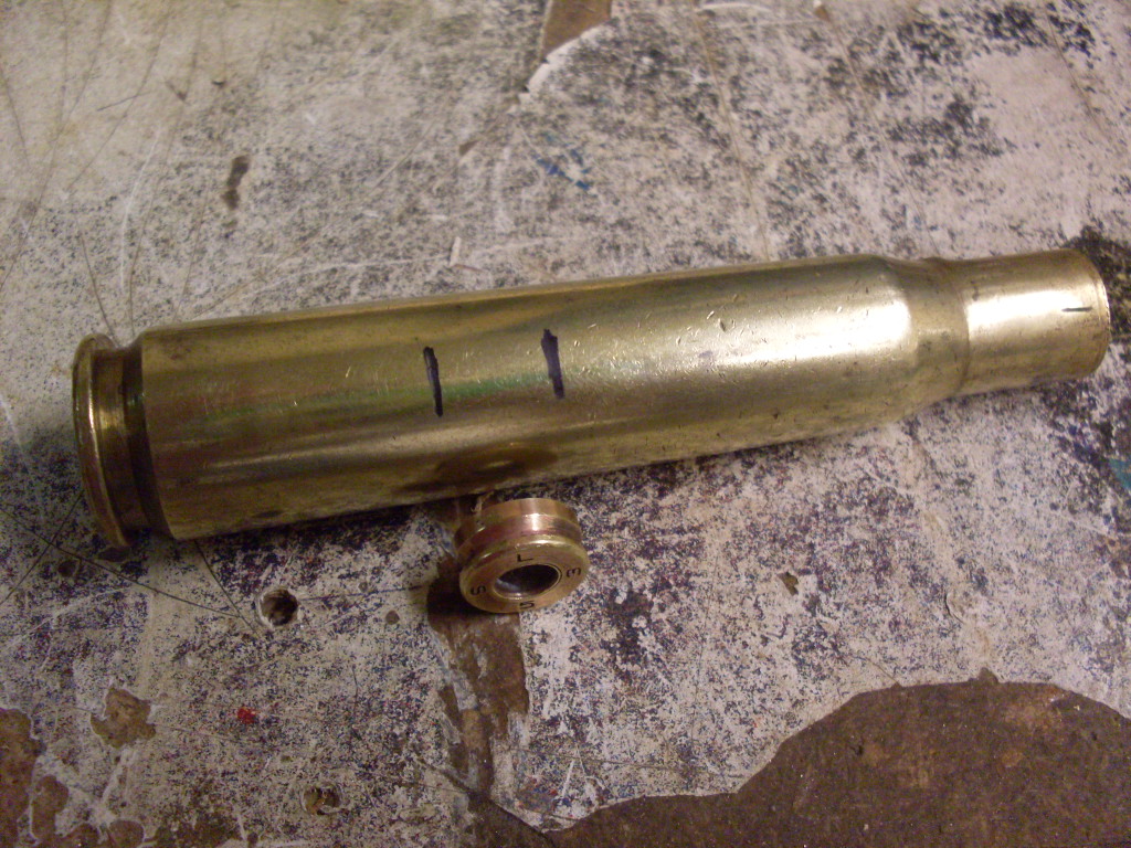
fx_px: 1242
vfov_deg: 37.7
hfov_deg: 49.0
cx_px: 566
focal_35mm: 38
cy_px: 424
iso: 200
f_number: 2.8
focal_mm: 6.3
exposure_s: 1/30
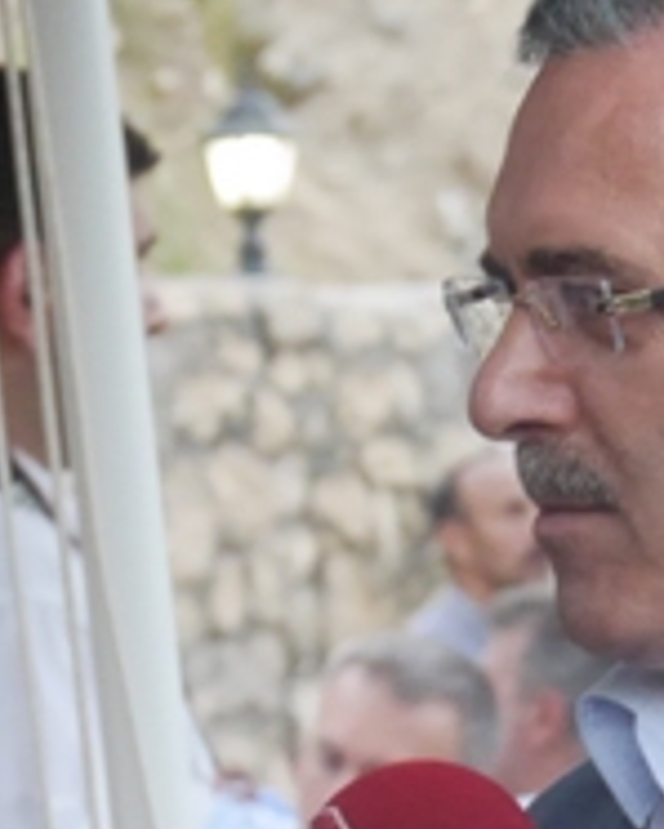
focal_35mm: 322
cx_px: 205
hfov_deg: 4.8
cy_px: 882
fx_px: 7903
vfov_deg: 6.0
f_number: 5.5
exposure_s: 1/80
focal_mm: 48
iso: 3200
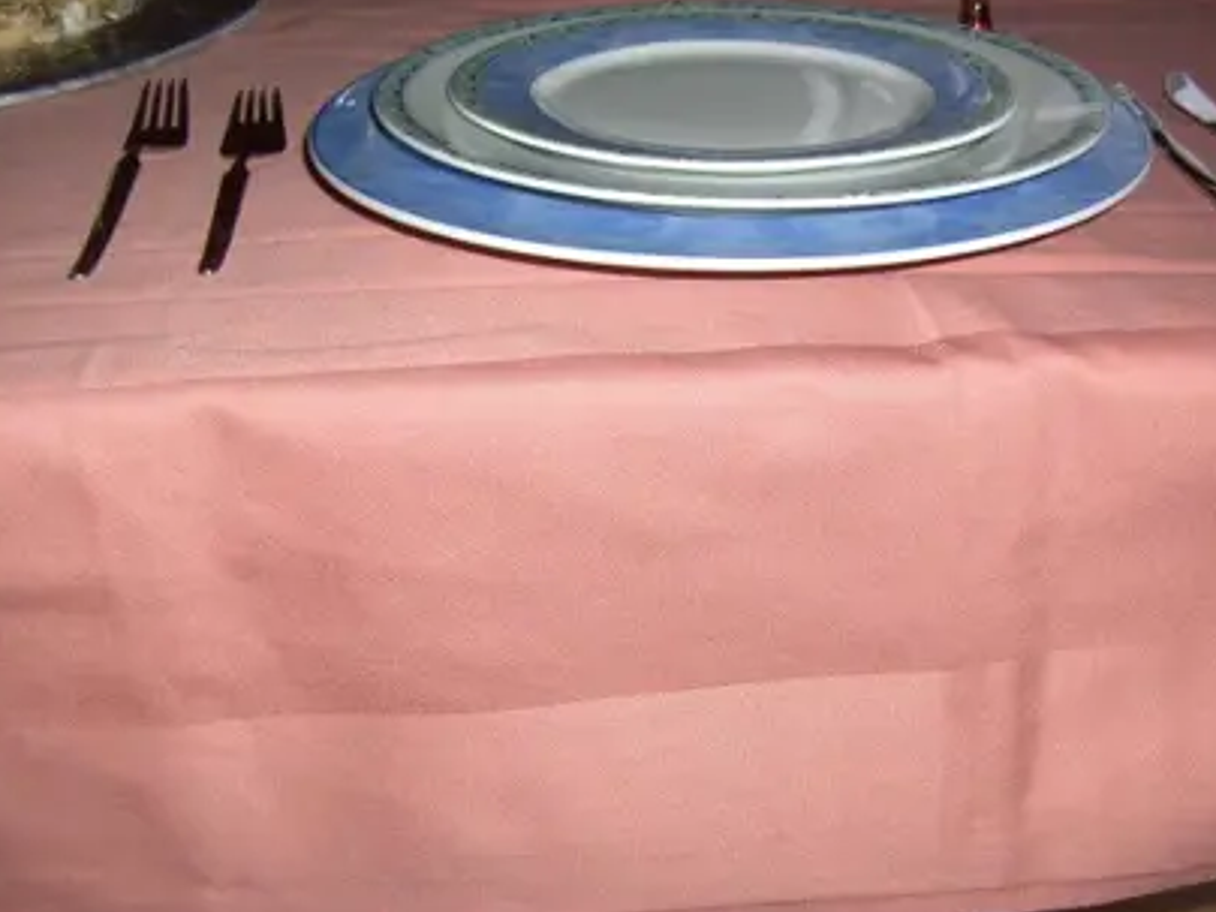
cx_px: 704
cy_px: 524
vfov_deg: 32.8
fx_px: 1546
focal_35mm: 44
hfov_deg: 42.8
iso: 64
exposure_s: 1/50
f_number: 2.8
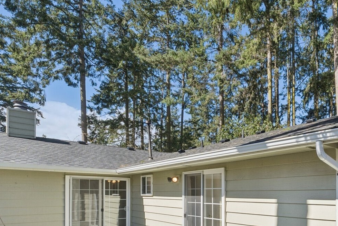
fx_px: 244
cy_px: 185
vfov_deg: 46.6
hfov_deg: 66.7
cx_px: 236
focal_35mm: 26
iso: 250
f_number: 9
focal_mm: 10
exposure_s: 1/200
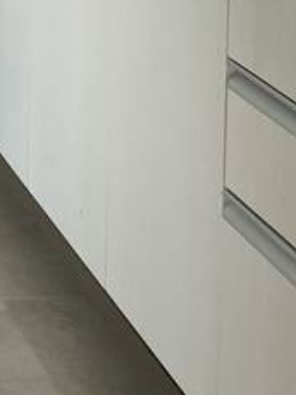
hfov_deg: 11.1
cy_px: -161
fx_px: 1325
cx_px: -363
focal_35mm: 116
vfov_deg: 15.9
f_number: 1.6
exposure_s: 1/120
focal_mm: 4.2
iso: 80
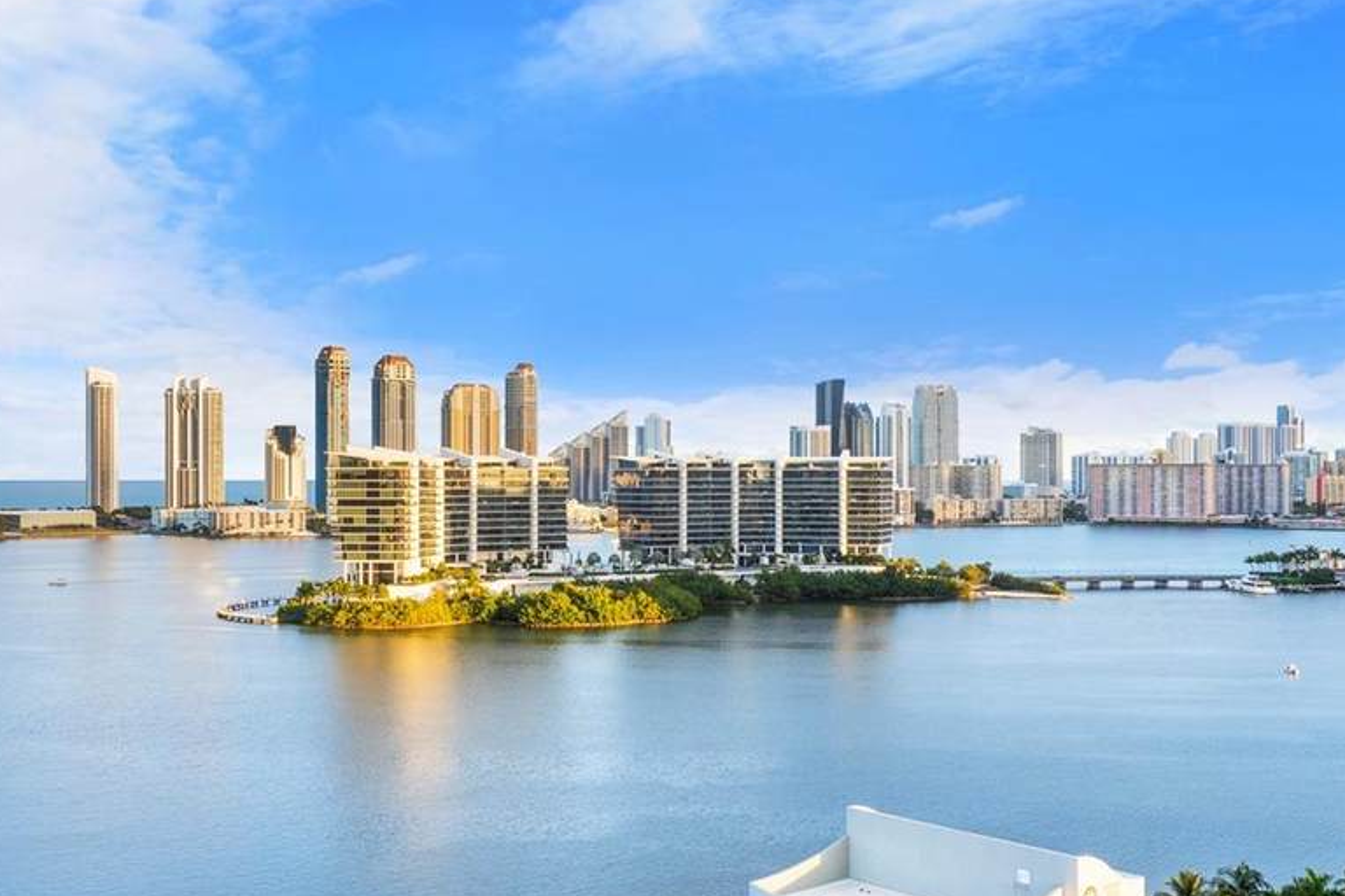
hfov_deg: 48.2
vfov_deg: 33.4
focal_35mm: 40
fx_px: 1494
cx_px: 548
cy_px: 476
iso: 100
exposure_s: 1/13
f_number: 11
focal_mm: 24
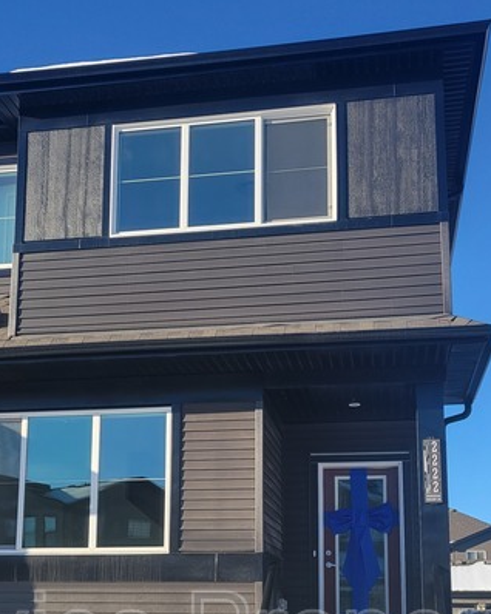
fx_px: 927
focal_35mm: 51
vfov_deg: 36.1
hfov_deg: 29.6
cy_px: 438
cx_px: 207
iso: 40
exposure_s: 1/1610
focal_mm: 5.4
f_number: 1.8
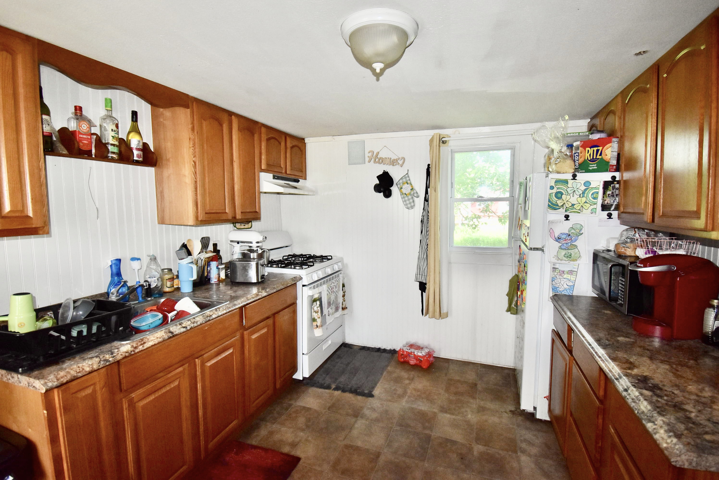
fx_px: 330
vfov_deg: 72.2
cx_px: 360
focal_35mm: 16
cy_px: 240
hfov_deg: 94.9
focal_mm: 11
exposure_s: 1/125
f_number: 4.8
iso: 1100
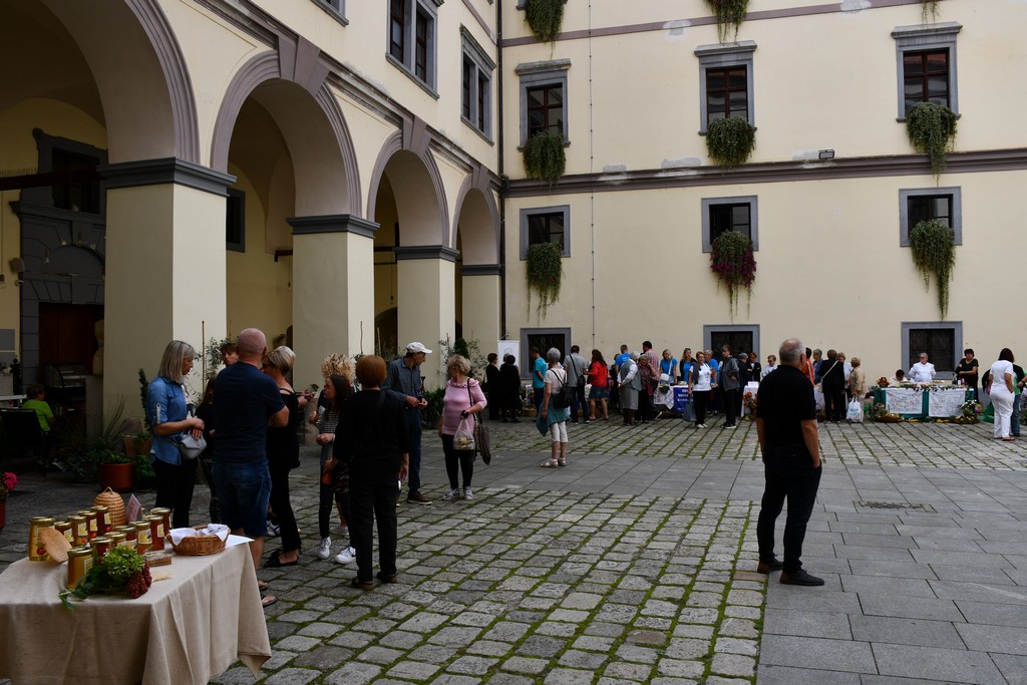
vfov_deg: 47.9
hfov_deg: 67.4
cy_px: 342
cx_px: 514
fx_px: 770
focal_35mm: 27
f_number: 8
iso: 160
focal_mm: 18
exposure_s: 1/250
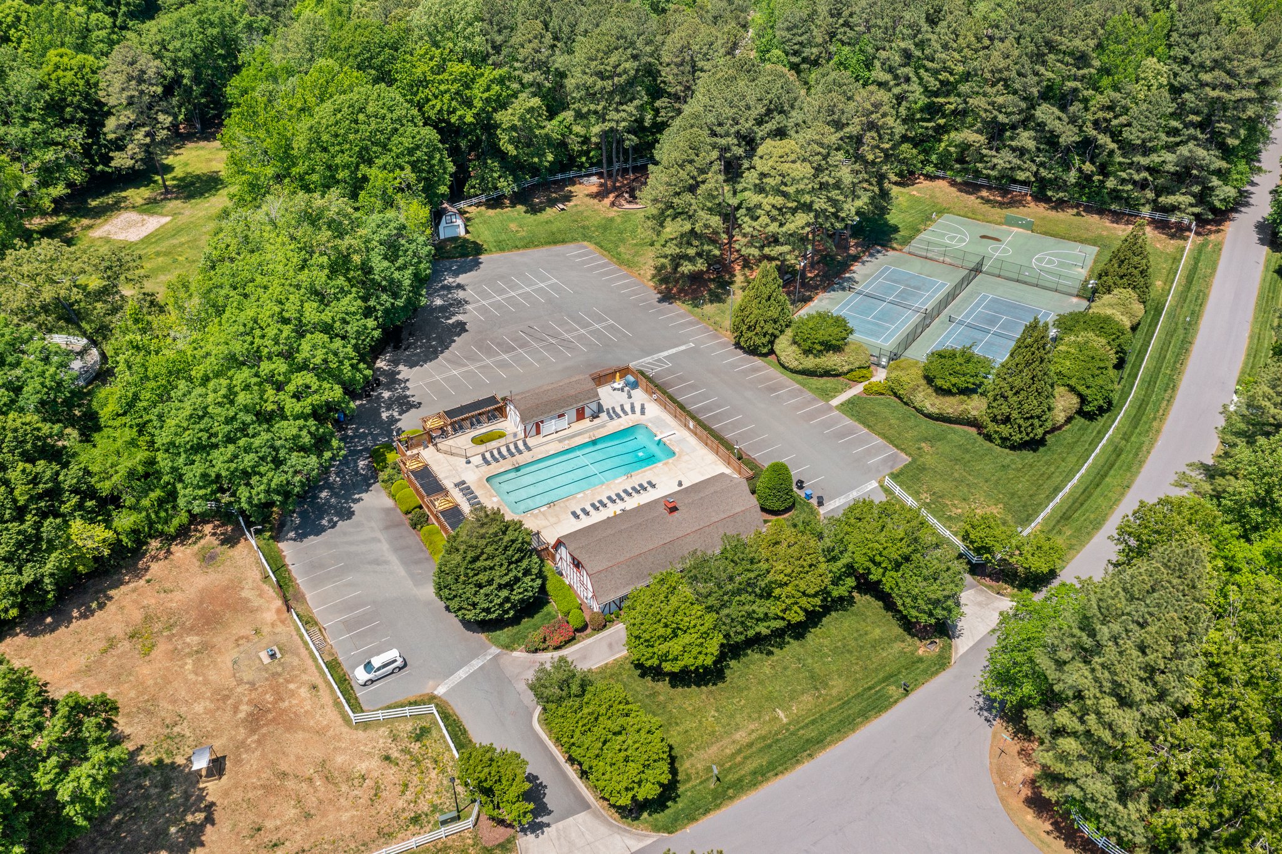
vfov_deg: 46.4
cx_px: 641
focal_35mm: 28
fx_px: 997
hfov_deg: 65.5
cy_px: 427
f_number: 5.6
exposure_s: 1/500
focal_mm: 10.26
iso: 100
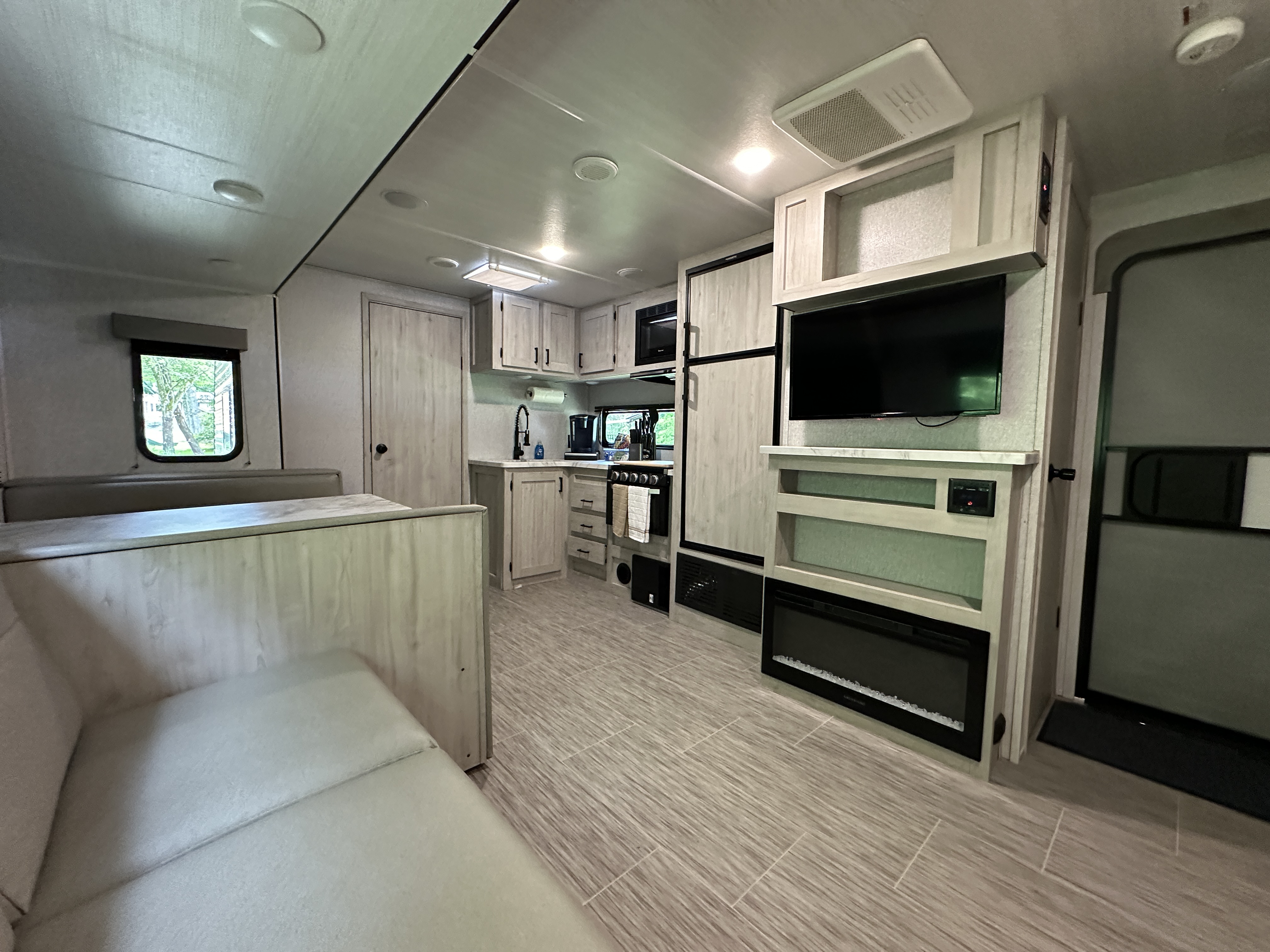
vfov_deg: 85.7
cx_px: 635
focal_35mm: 14
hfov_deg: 102.1
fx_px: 514
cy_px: 476
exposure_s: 1/60
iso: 640
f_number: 2.2
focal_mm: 2.22
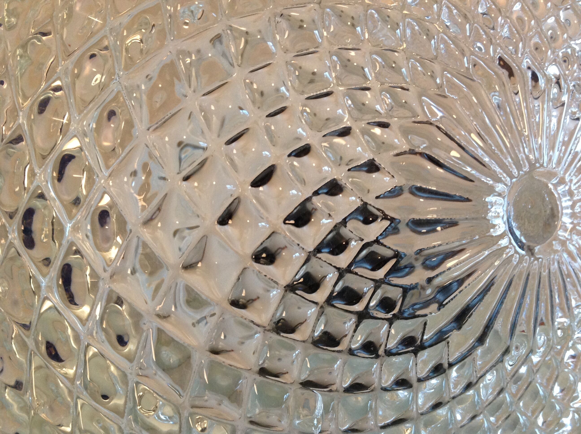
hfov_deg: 52.7
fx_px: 587
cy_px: 217
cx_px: 290
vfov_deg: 40.6
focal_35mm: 35
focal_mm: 4.28
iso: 200
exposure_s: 1/17
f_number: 2.4
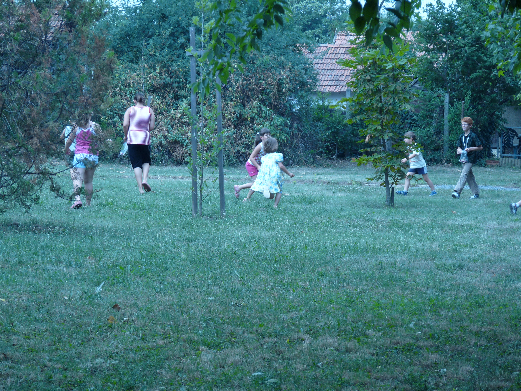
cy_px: 196
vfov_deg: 10.7
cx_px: 260
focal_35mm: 138
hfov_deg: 14.3
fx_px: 2077
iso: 100
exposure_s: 1/200
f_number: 3.6
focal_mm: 24.5
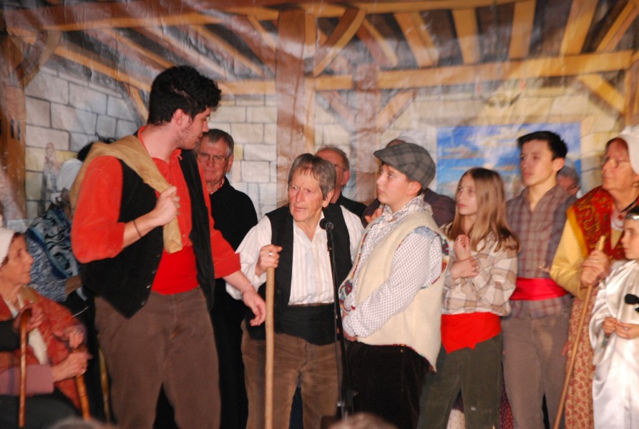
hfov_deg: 13.7
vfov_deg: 9.2
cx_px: 320
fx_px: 2669
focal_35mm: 150
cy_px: 214
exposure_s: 1/60
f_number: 4.5
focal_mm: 100
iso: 1000
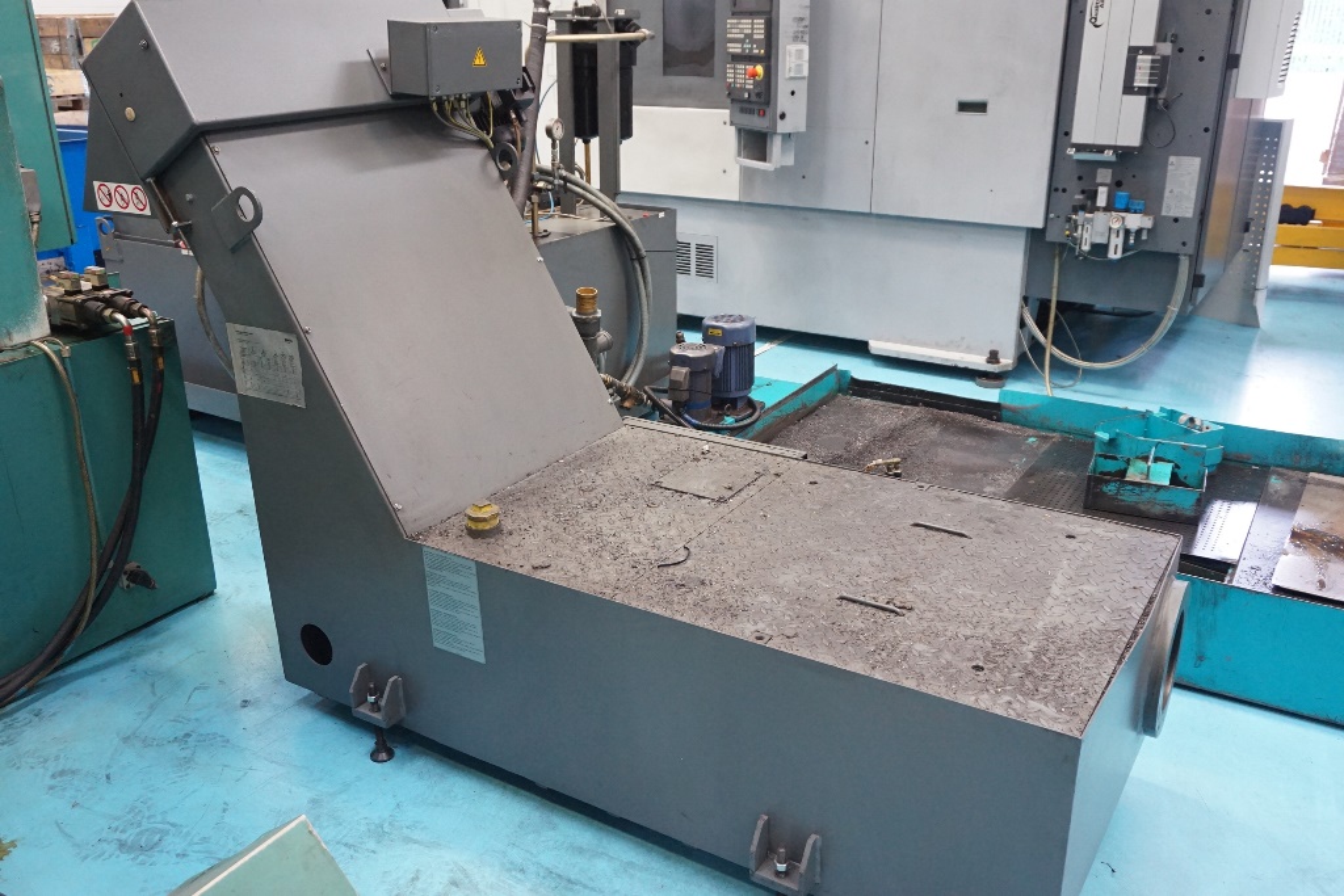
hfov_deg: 61.9
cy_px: 448
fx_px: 1120
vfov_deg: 43.6
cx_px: 672
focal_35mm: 30
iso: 2000
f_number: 4
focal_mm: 20
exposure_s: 1/160
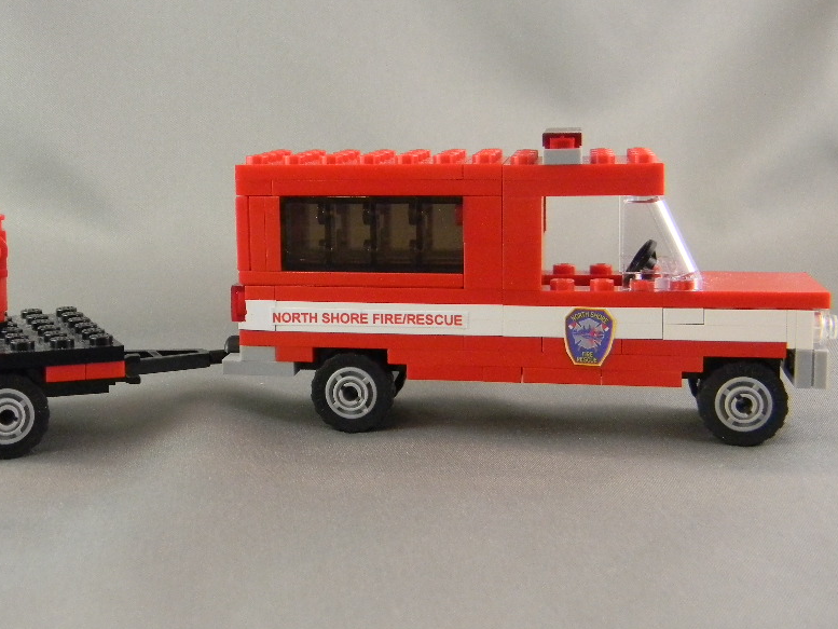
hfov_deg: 35.3
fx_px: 1307
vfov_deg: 27.0
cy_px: 270
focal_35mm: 54
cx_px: 300
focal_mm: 7.3
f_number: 3.8
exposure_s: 1/26.8
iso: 400
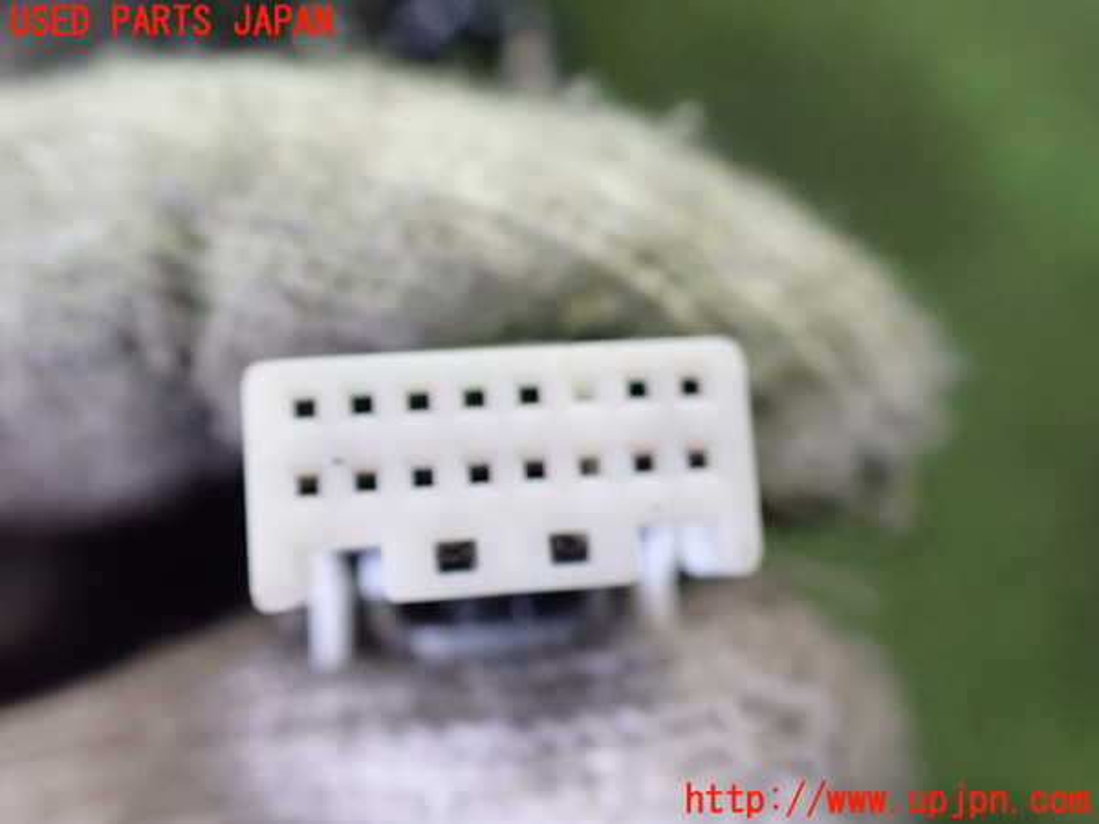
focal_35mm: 30
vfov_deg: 46.8
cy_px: 412
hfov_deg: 60.0
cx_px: 550
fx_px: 952
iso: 800
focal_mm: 5.4
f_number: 2.3
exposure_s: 1/50
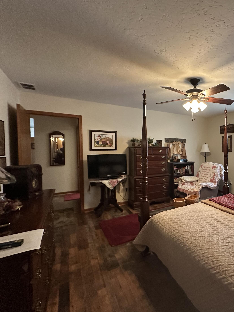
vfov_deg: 84.7
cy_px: 156
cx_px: 192
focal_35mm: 19
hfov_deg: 62.1
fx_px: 171
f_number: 2.2
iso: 500
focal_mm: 2.22
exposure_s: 1/60
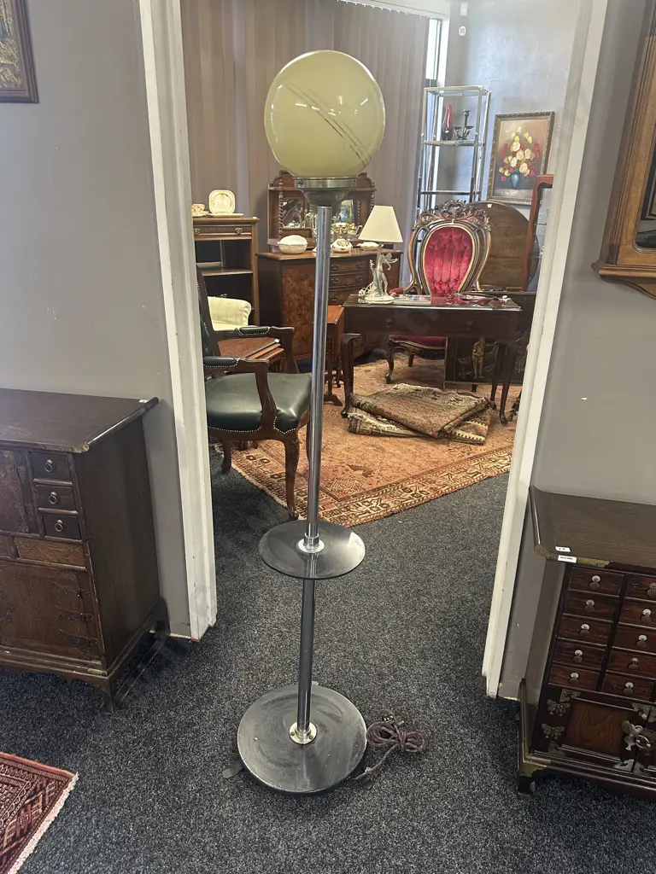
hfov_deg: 56.8
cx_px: 328
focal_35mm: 24
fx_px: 606
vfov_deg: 71.6
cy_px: 437
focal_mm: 6.86
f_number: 1.78
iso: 250
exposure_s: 1/50
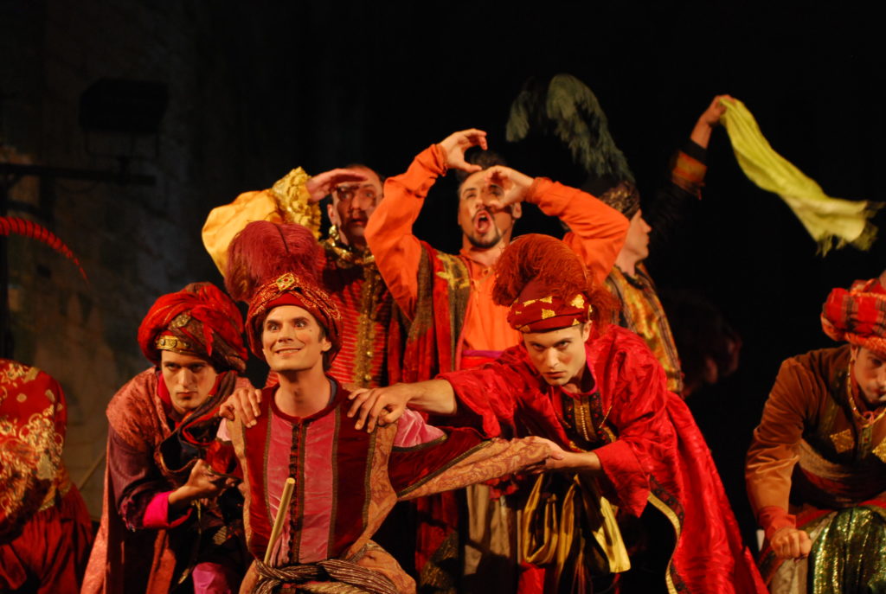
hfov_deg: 19.4
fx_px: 2589
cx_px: 443
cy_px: 297
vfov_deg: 13.1
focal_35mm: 105
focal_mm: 70
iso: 800
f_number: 2.8
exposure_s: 1/80
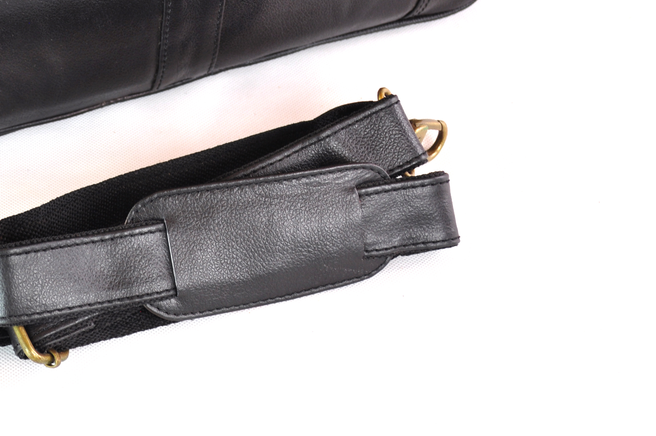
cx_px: 113
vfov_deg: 16.0
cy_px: 206
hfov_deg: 23.5
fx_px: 1547
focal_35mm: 85
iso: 125
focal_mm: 34
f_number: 5.6
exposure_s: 1/25
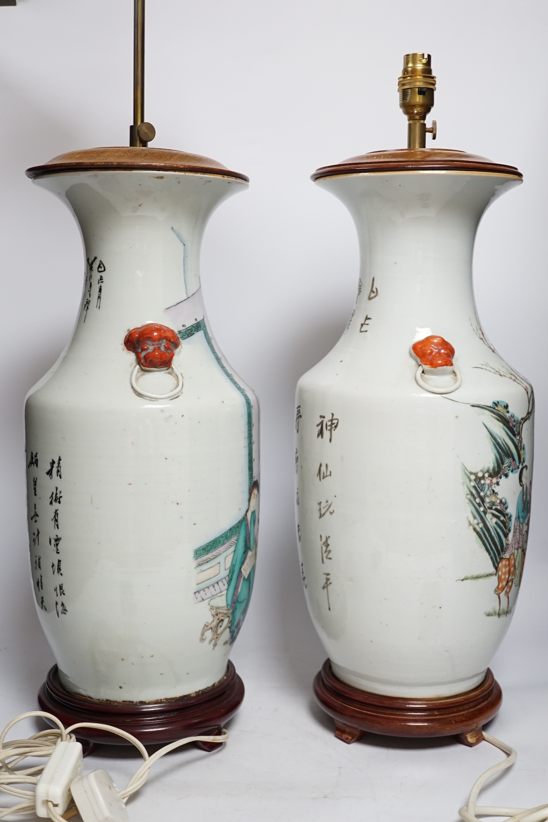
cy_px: 411
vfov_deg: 43.6
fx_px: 1028
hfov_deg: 29.9
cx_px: 274
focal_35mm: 45
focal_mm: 30
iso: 500
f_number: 3.5
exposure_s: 1/60
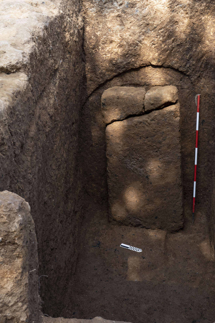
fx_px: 340
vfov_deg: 50.7
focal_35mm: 38
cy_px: 165
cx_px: 140
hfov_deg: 34.8
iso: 800
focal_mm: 29
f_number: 10
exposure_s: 1/30
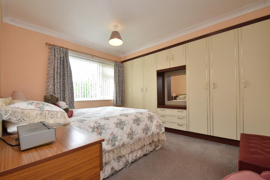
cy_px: 90
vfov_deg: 77.3
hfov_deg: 100.4
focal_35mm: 15
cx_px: 135
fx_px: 113
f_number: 10
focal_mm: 10
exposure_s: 1/60
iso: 1000
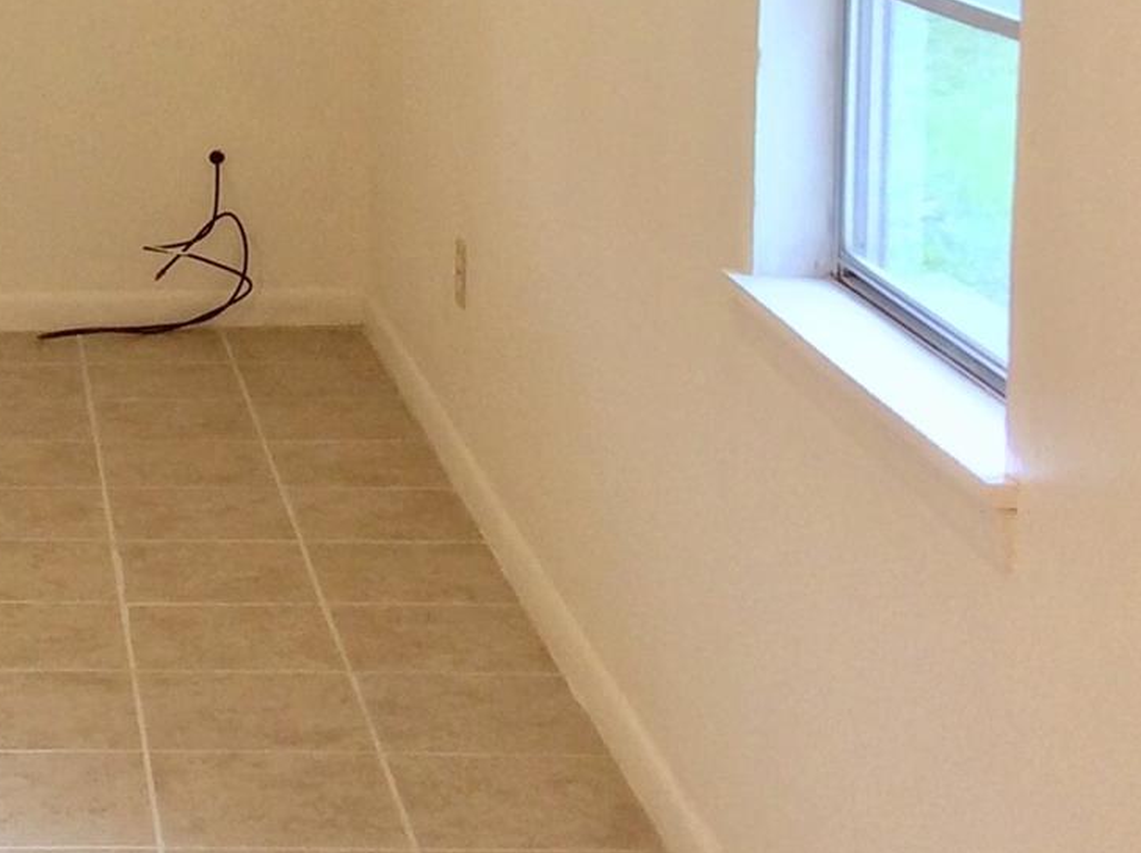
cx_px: -49
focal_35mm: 90
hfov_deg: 20.9
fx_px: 2963
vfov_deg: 16.1
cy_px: 51
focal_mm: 3.3
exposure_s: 1/60
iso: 40
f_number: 2.4
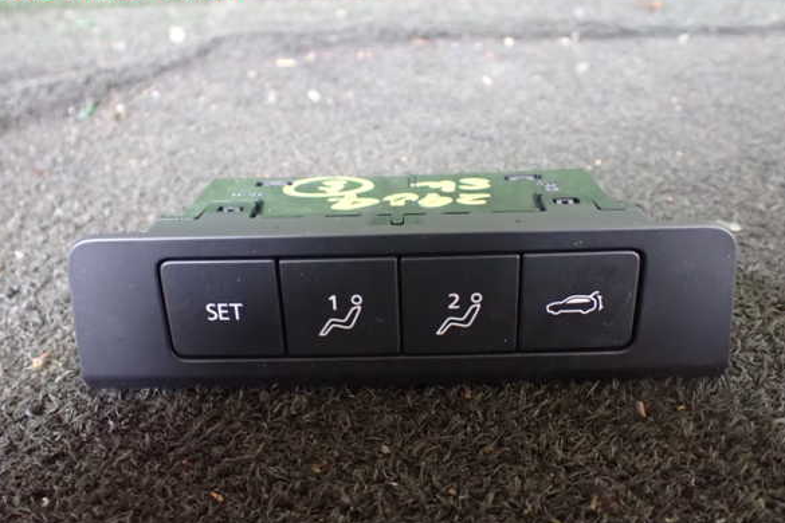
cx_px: 392
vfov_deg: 41.1
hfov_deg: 58.7
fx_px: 698
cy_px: 272
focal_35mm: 32
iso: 1250
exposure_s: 1/30
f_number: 2.3
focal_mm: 5.4
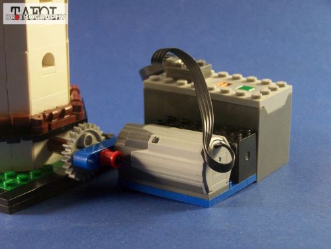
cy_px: 124
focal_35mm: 75
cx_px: 166
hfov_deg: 26.0
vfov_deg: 19.6
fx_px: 717
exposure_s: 1/30
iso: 200
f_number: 3.2
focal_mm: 12.4
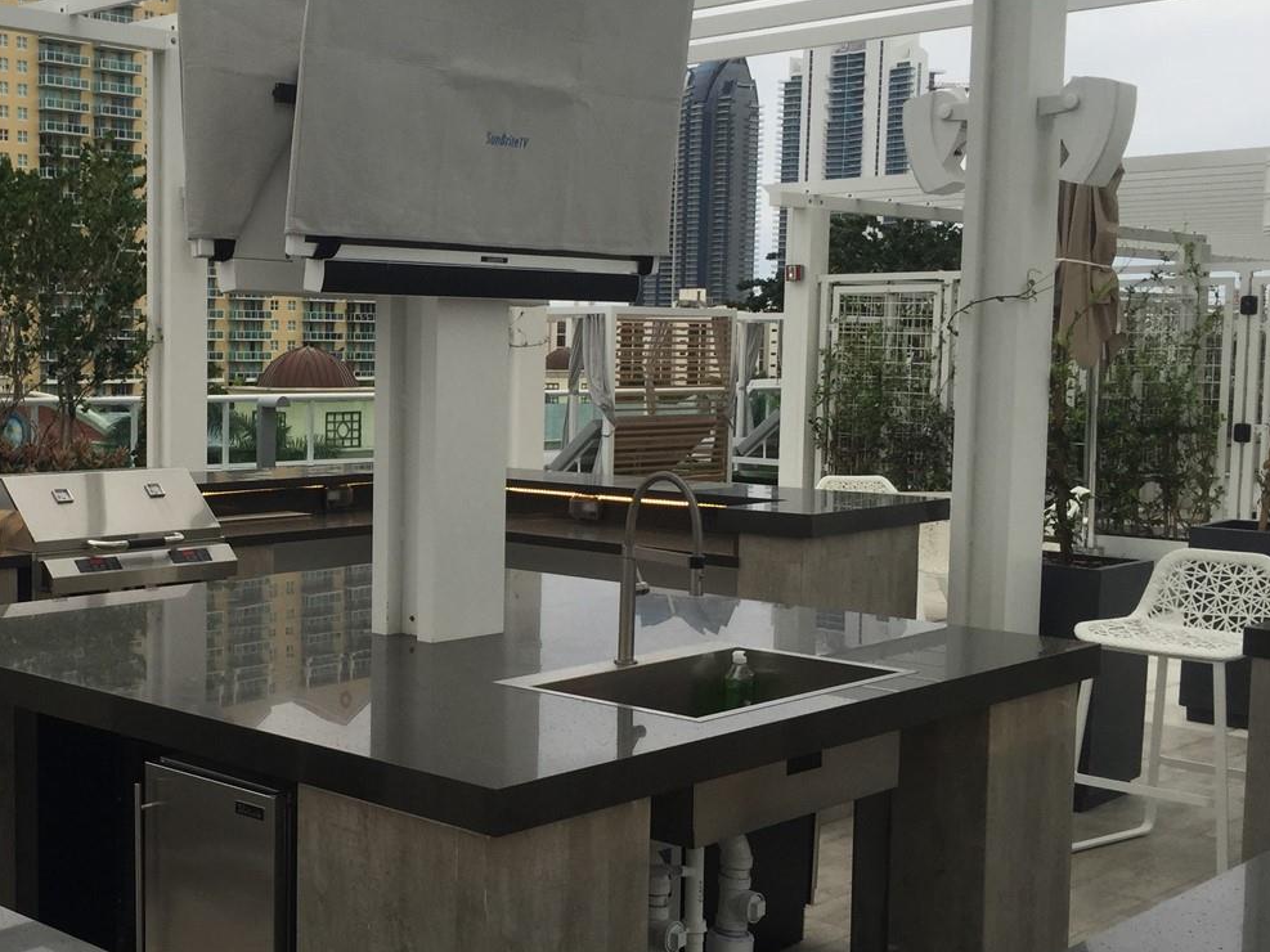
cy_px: 499
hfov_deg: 39.0
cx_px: 265
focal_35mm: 47
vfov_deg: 30.9
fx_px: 1724
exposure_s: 1/460
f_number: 2.2
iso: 32
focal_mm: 4.15
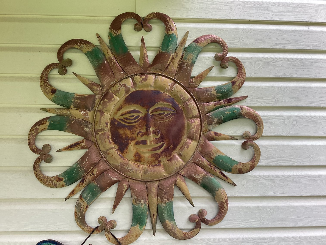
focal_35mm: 31
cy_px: 122
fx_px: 292
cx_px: 163
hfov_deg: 58.3
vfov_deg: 45.4
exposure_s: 1/120
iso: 32
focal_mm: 3.3
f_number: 2.4
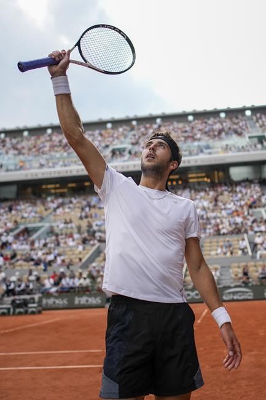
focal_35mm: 24
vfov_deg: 73.8
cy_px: 200
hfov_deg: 53.1
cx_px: 133
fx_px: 266
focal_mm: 24
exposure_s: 1/6400
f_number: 1.4
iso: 500
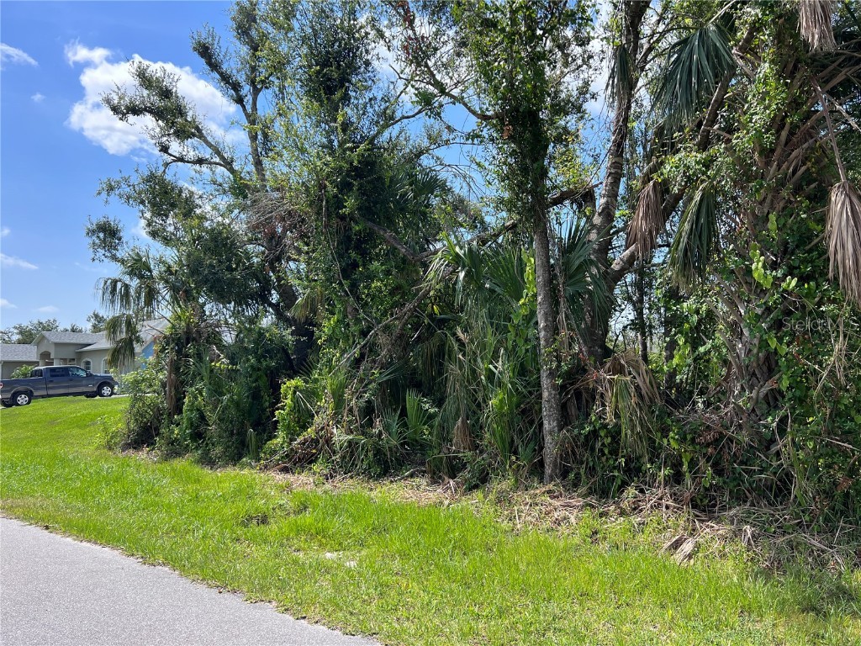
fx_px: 647
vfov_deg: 53.1
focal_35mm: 26
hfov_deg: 67.3
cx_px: 430
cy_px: 323
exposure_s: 1/2457
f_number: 1.5
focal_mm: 5.7
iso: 50
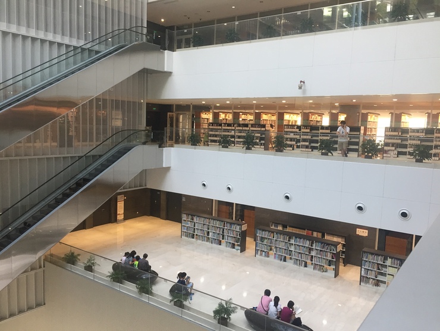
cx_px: 220
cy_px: 166
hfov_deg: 61.6
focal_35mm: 29
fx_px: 369
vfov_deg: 48.3
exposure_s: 1/33
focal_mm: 4.15
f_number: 2.2
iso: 100
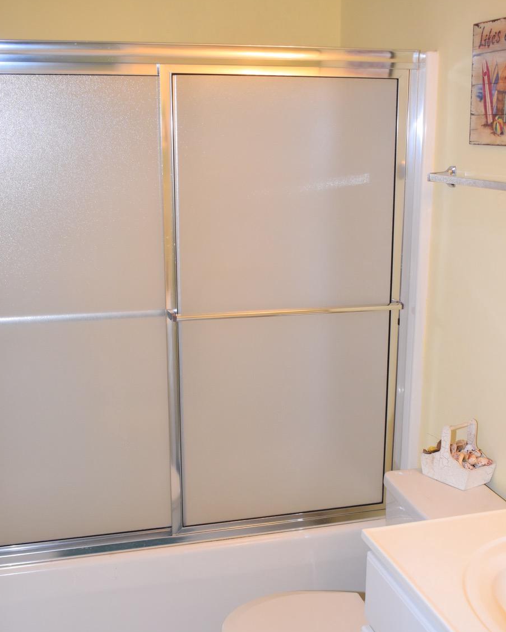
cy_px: 361
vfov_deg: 40.2
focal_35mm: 46
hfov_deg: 32.7
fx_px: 861
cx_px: 273
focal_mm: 24
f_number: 5
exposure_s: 1/100
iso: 800
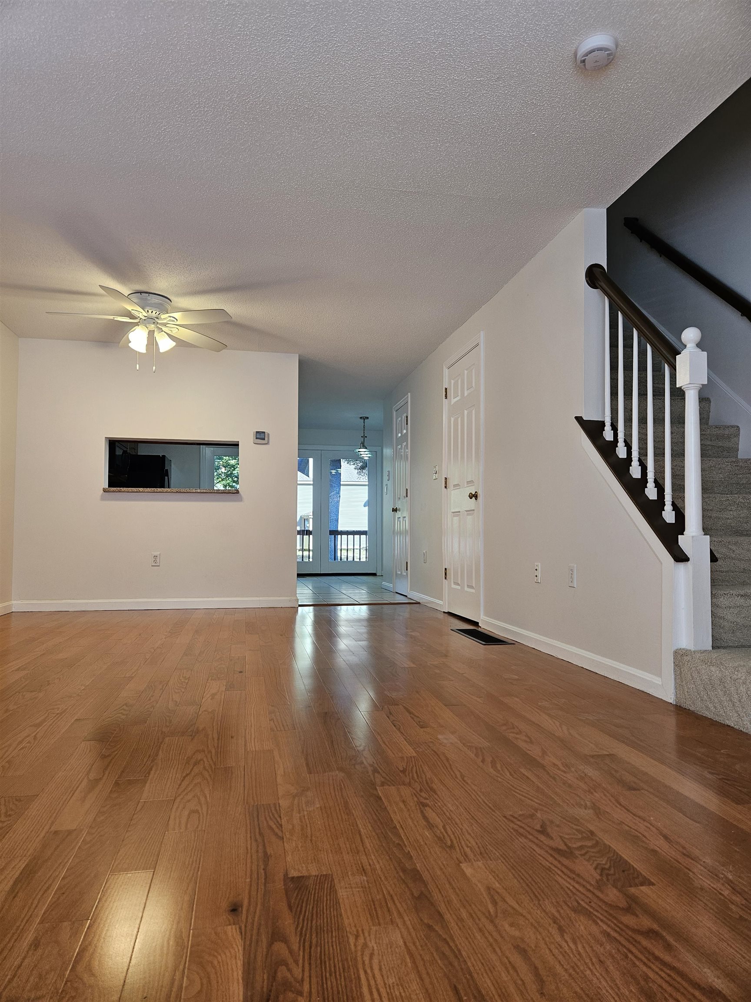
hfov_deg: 58.9
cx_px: 376
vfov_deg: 73.9
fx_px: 665
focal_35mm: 23
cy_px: 501
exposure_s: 1/120
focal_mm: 5.4
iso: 100
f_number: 1.8
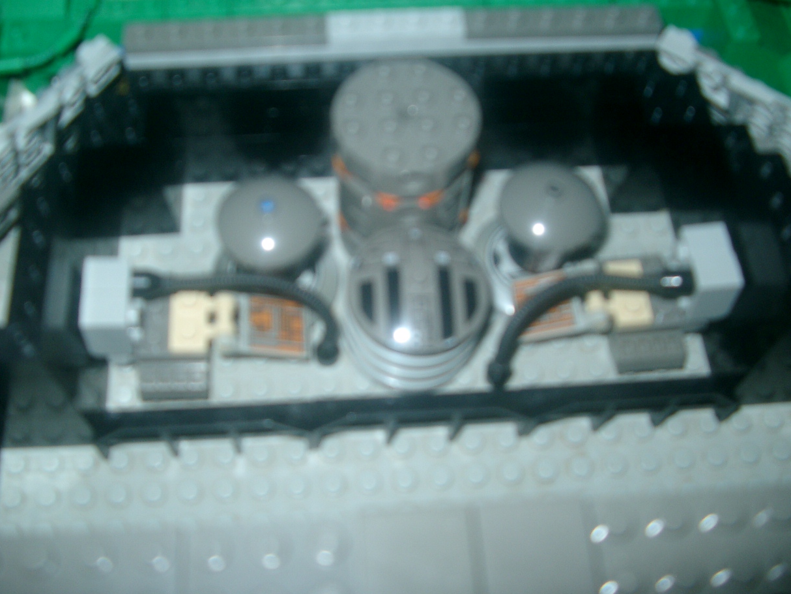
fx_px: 891
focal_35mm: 39
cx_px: 384
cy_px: 292
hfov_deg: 47.8
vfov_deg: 36.8
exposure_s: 1/60
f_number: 2.6
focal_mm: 7.6
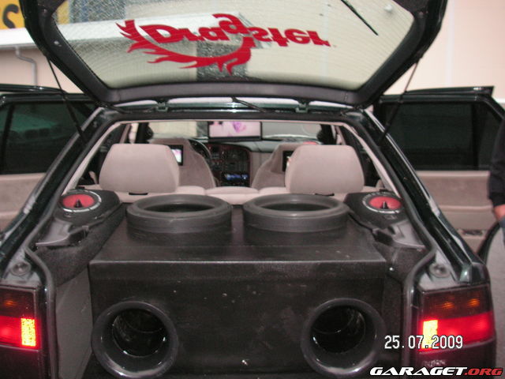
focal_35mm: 38
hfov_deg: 49.0
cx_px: 252
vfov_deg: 37.7
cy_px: 190
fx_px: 554
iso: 160
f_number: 3.3
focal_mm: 6.3
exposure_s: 1/45
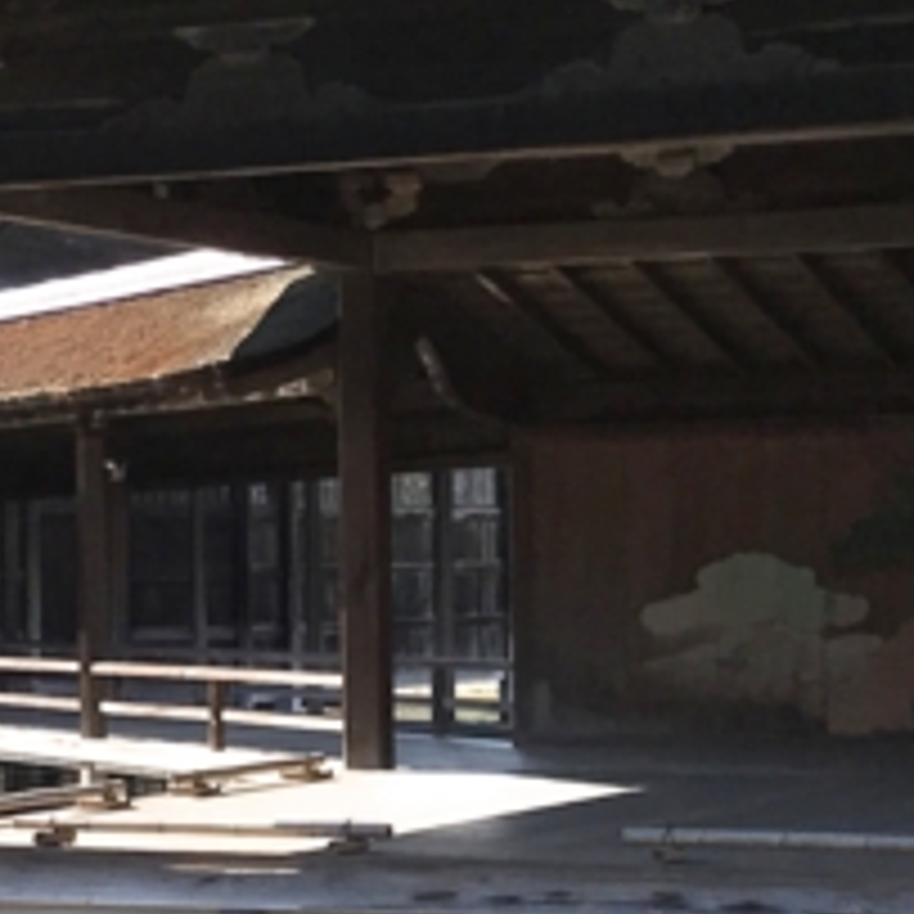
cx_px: -41
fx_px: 3734
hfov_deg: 13.7
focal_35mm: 125
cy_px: 693
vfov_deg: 13.9
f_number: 1.8
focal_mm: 3.99
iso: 20
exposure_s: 1/1681
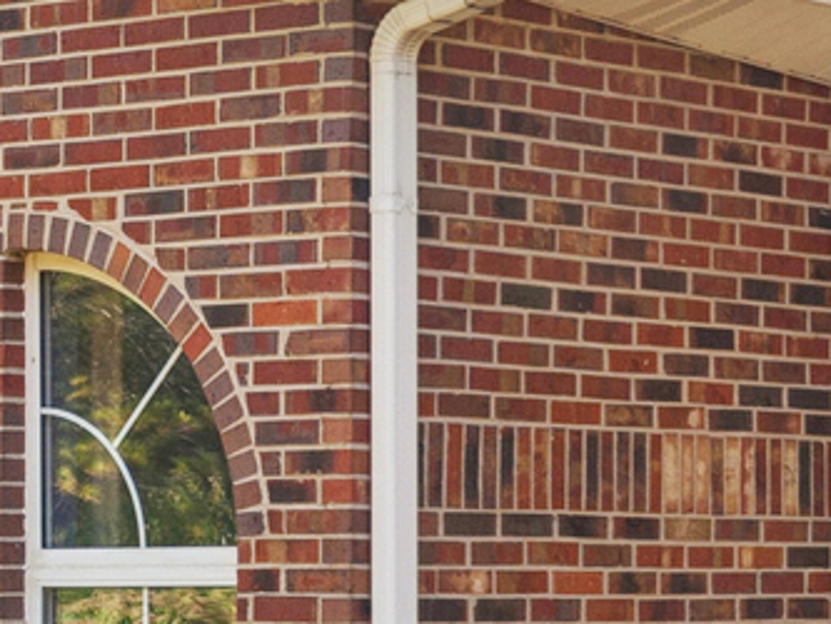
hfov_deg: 11.1
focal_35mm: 178
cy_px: 265
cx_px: 610
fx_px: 4275
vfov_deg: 8.3
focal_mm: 38
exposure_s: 1/250
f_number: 8
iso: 320
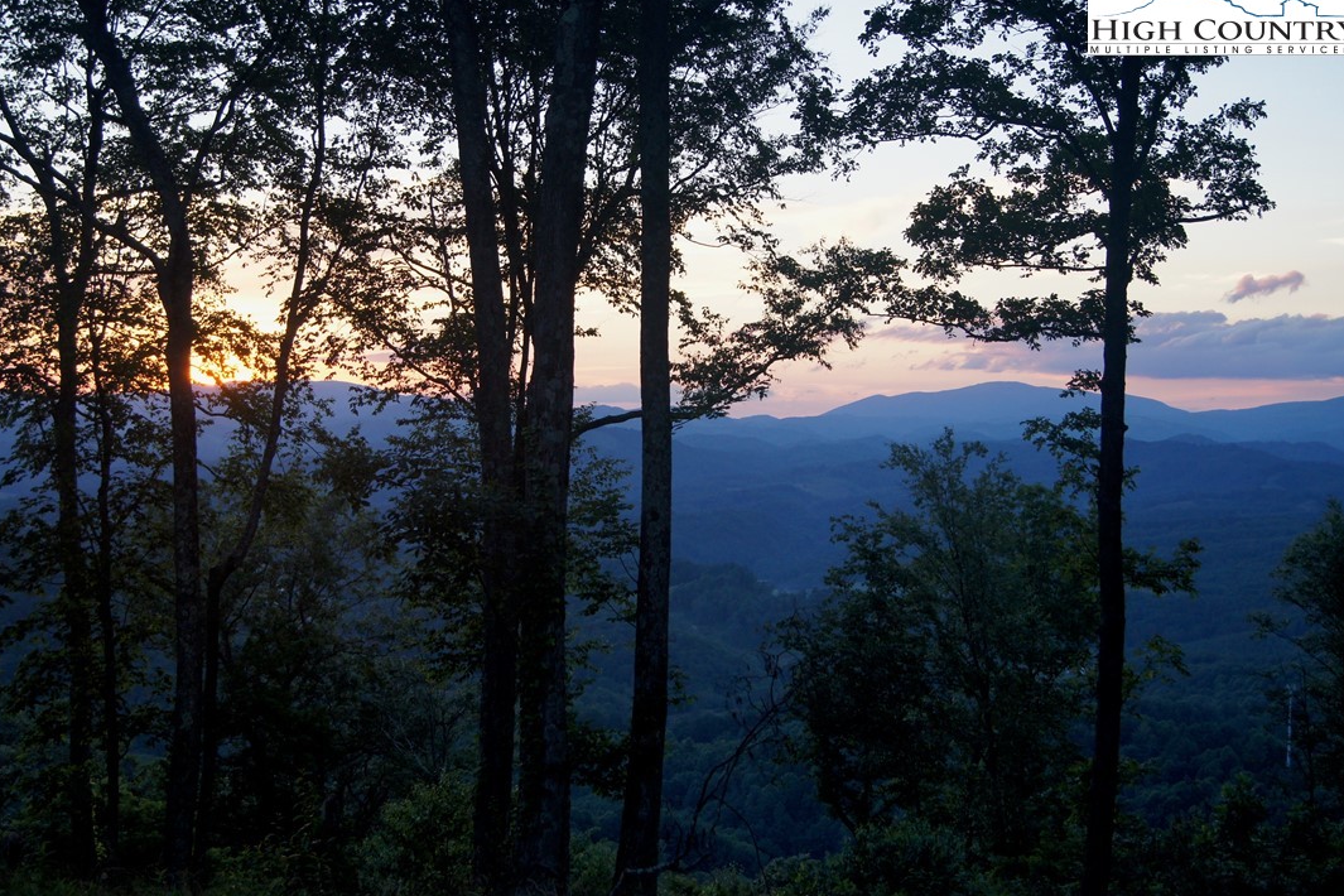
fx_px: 1998
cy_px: 443
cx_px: 676
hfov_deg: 37.2
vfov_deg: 25.3
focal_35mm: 54
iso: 400
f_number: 5
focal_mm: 35
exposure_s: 1/60
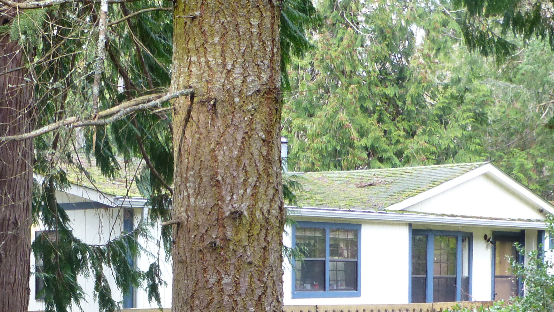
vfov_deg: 13.2
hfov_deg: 23.4
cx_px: 128
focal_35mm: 90
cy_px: 327
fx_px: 1322
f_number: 3.9
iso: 200
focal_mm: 7.4
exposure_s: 1/60
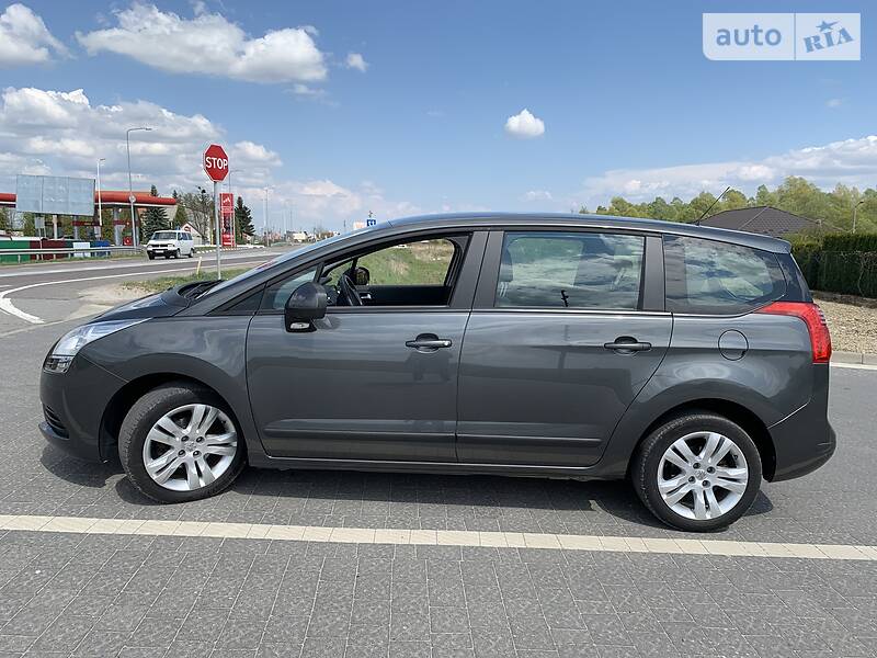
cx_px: 438
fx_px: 659
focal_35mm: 26
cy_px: 329
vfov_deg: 53.1
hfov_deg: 67.3
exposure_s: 1/2257
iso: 25
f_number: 1.8
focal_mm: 4.2
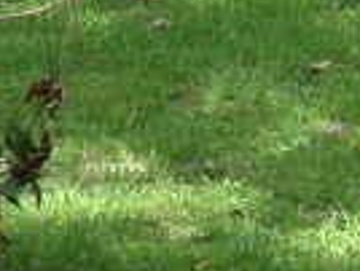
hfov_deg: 6.4
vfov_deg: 4.8
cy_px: -518
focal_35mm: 298
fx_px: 3105
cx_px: 782
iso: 80
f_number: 3.6
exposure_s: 1/250
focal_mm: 6.5
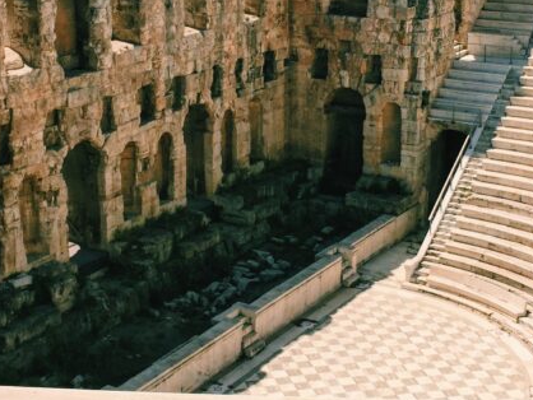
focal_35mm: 71
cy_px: 130
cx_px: 233
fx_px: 1094
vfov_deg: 20.7
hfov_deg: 27.4
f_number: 2.2
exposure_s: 1/3049
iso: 32
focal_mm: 4.15
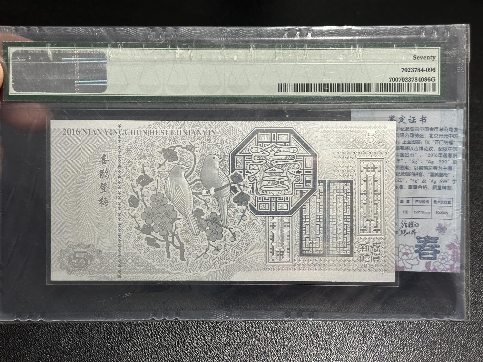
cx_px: 242
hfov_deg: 39.7
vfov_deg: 30.3
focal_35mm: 48
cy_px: 181
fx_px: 670
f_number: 1.78
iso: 125
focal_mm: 6.86
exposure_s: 1/50
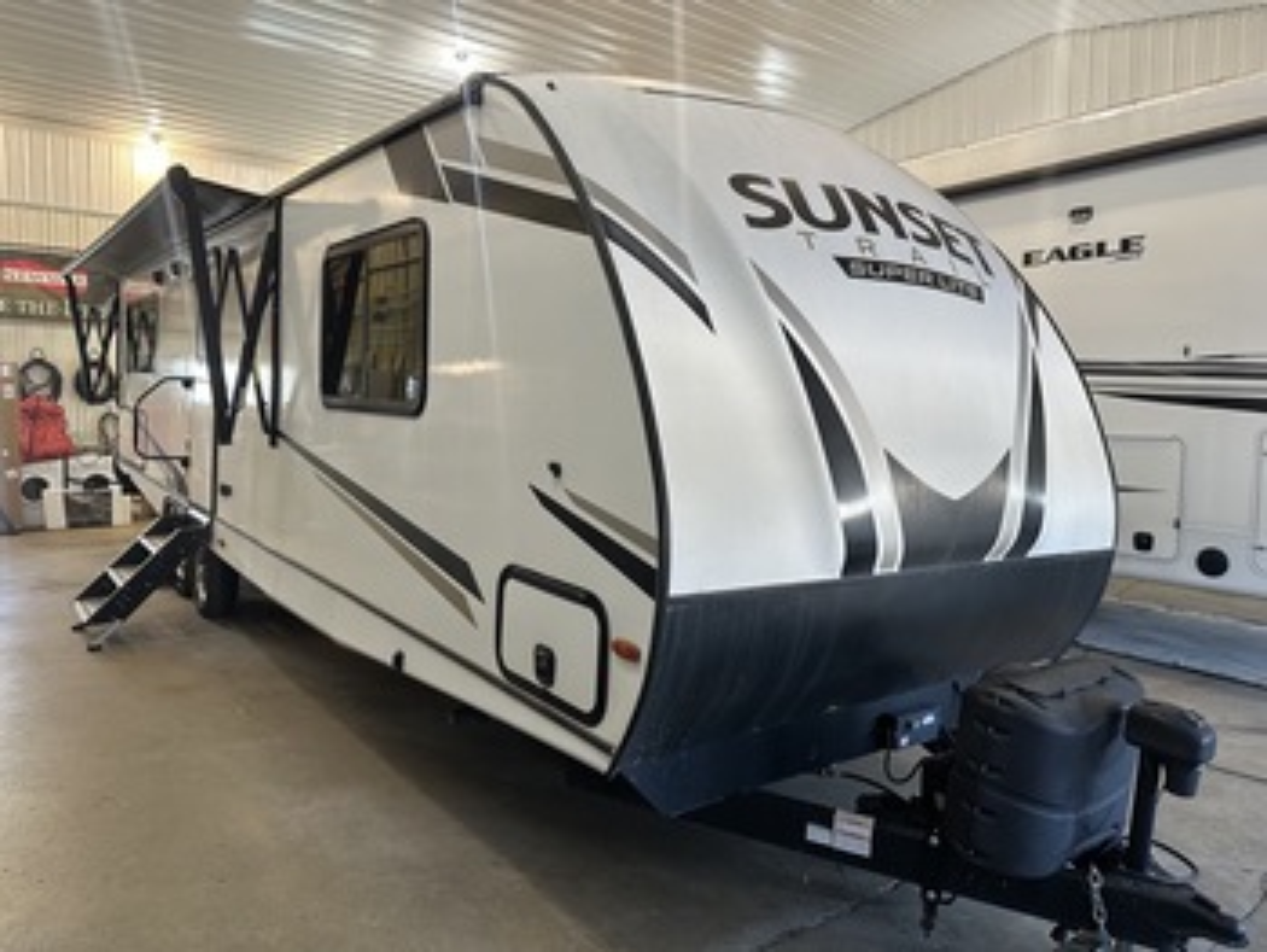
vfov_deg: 56.9
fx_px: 879
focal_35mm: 24
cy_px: 476
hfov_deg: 71.6
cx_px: 634
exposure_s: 1/60
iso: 200
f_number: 1.78
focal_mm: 6.86
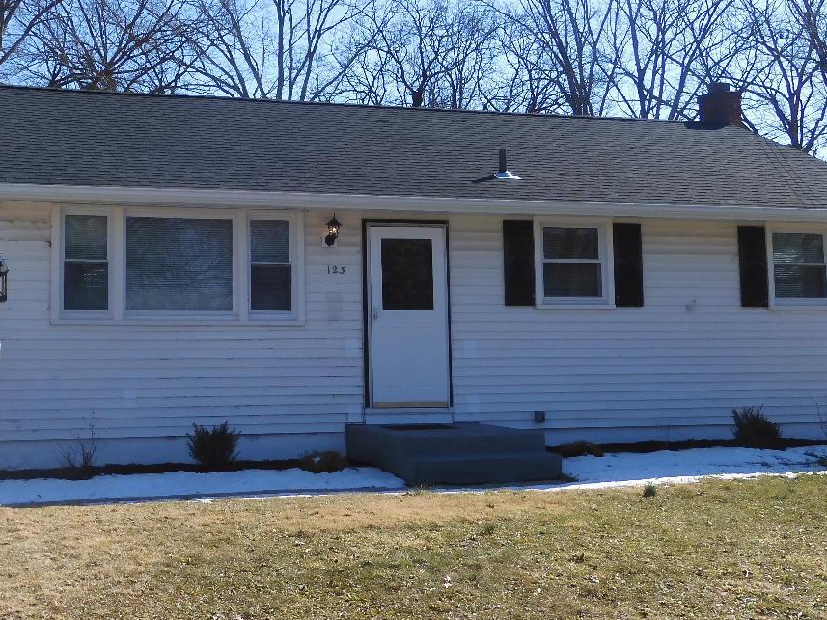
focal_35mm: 56
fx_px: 1338
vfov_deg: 26.0
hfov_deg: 34.0
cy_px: 210
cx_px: 266
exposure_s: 1/800
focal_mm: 5.4
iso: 100
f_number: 3.5
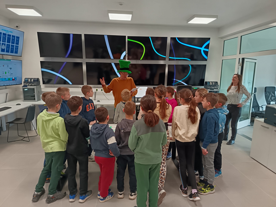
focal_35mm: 24
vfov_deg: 56.8
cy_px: 104
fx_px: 191
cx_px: 138
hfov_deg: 71.6
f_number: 1.75
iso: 913
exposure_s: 1/33.3
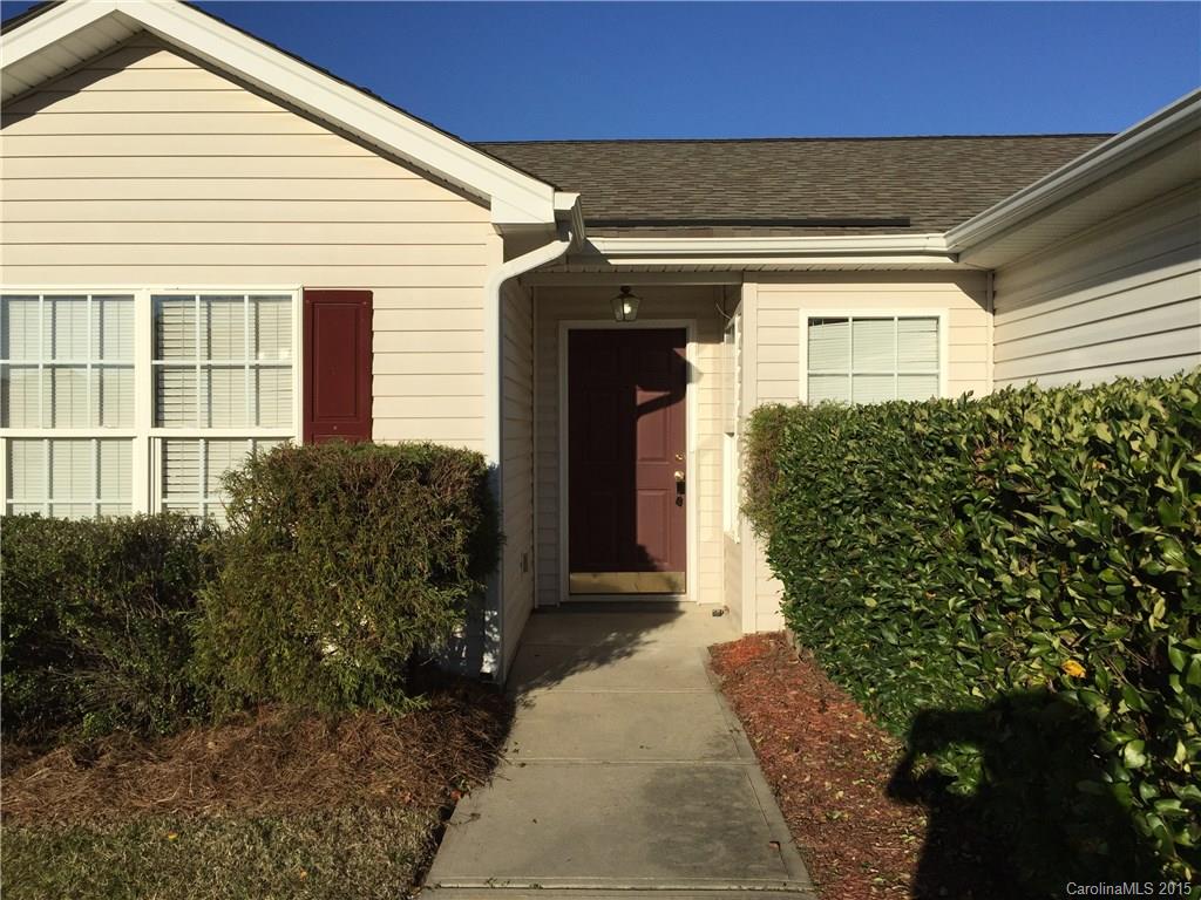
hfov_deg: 61.7
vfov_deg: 48.2
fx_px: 1006
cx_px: 600
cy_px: 450
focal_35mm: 29
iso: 32
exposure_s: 1/4405
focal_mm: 4.15
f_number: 2.2
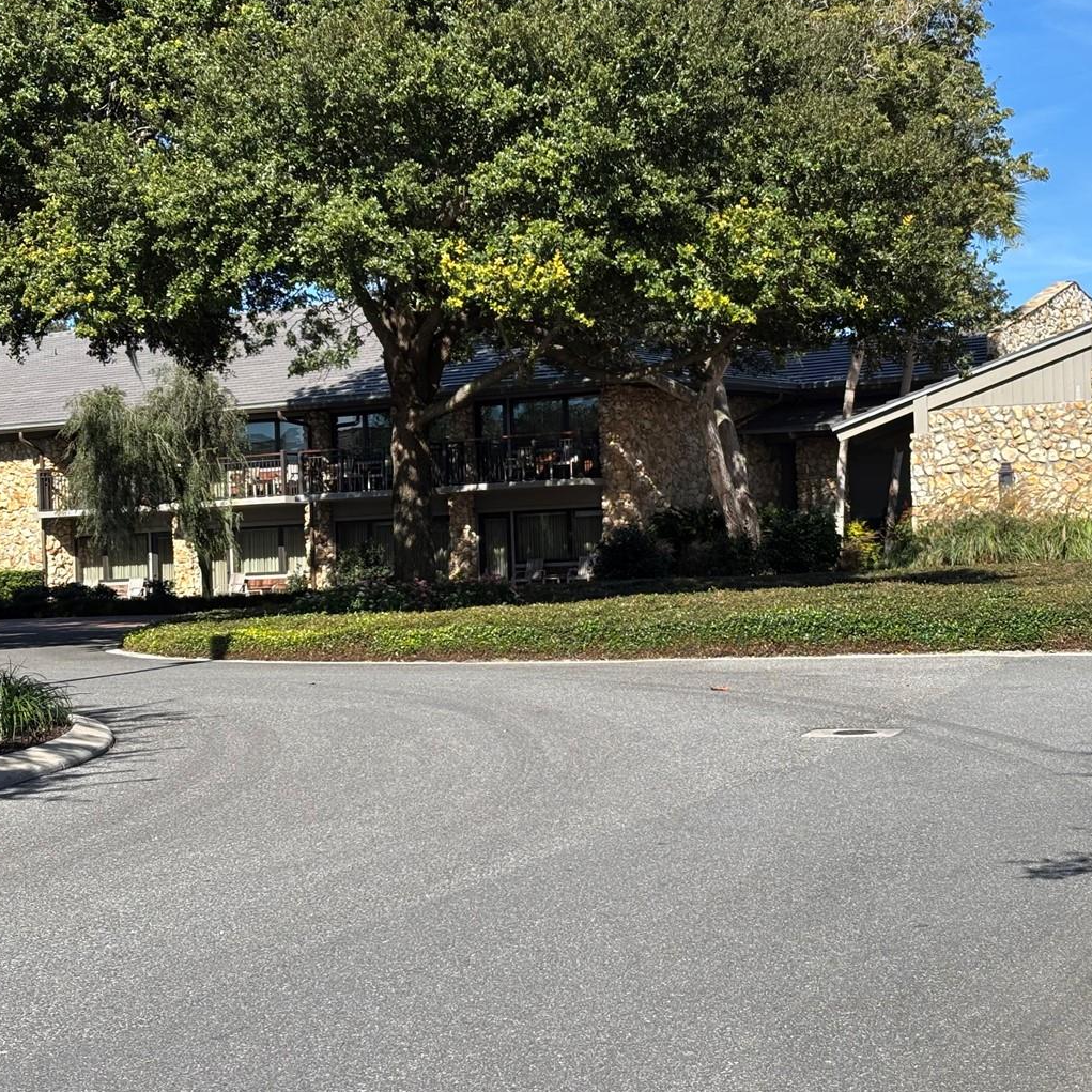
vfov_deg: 24.0
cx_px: 603
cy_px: 473
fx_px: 2570
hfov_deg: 24.0
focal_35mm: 72
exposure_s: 1/1984
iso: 40
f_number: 1.6
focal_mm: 5.96
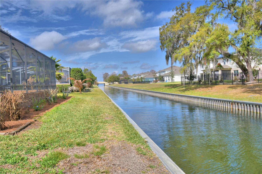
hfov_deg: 61.9
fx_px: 218
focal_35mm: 30
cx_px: 131
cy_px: 87
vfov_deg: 43.6
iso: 100
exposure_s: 1/1000
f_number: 5.6
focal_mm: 20
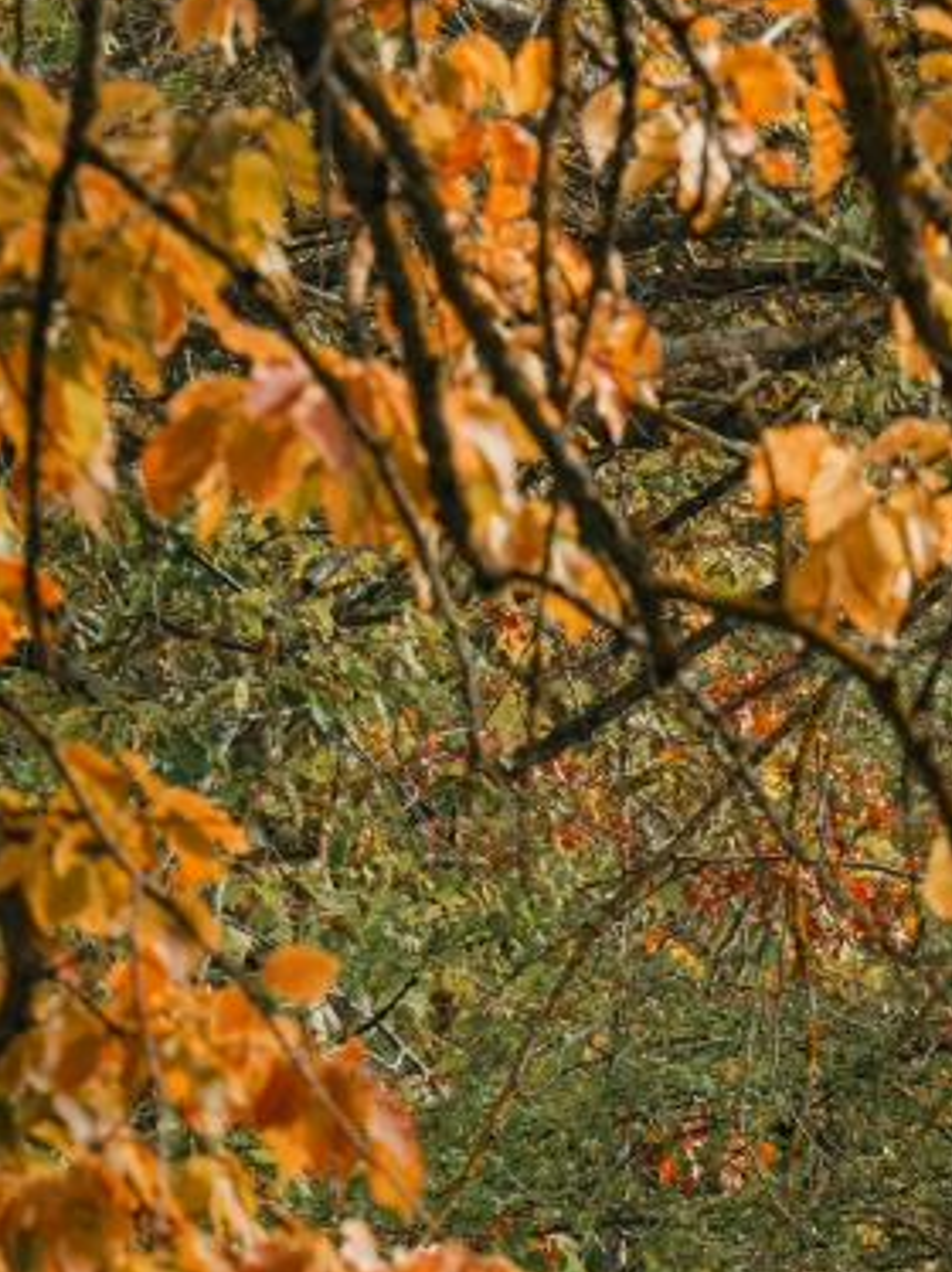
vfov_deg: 5.6
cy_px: 2224
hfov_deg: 4.2
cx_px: 1198
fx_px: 12812
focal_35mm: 349
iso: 320
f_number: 8
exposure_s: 1/200
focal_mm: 110
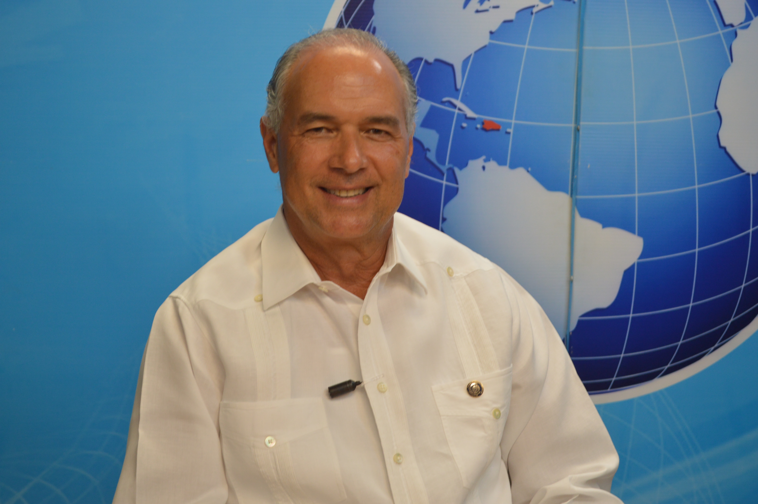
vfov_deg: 20.1
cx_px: 379
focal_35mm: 68
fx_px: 1420
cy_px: 252
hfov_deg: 29.9
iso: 400
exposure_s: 1/50
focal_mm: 45
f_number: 5.3
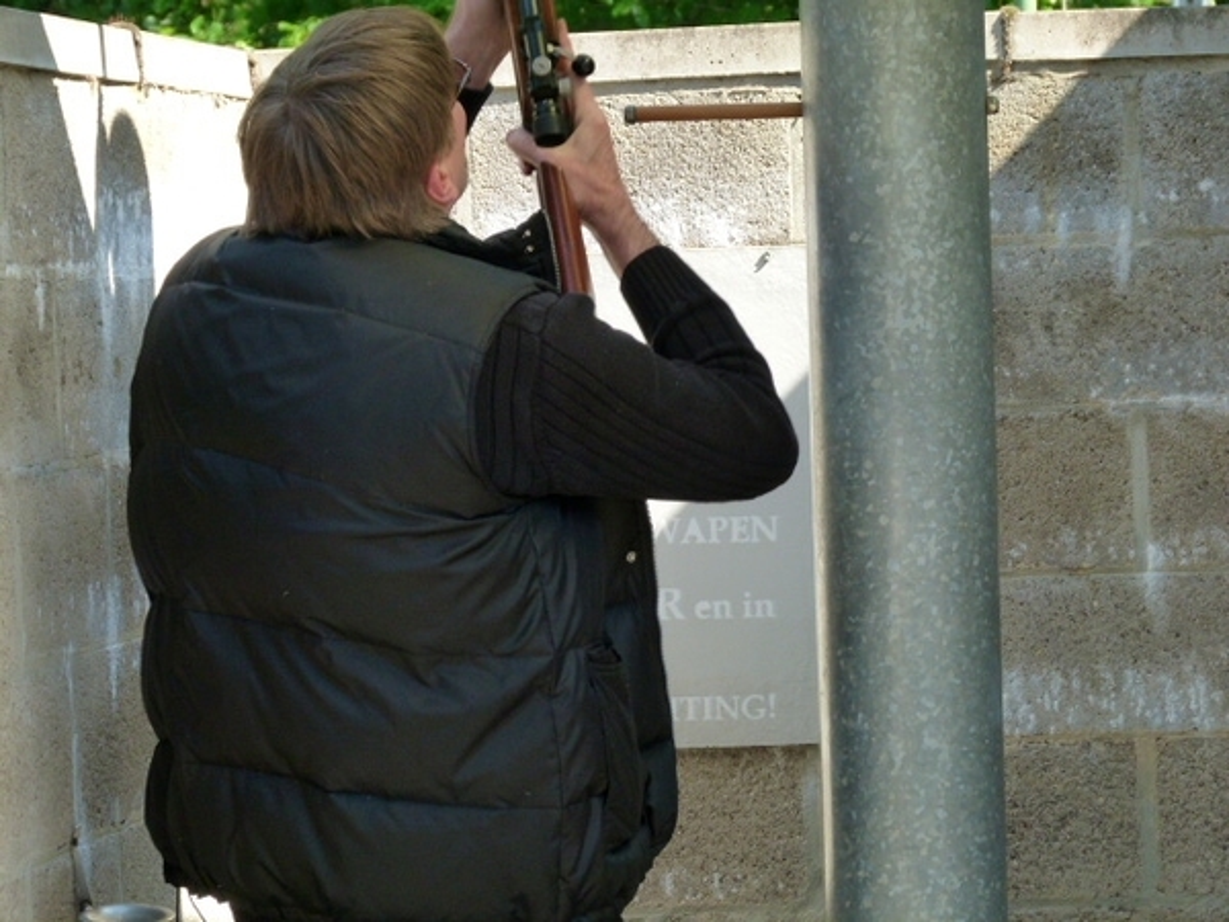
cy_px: 461
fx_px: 5574
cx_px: 614
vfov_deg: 9.5
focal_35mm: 157
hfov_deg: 12.6
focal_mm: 28.3
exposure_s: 1/160
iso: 160
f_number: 4
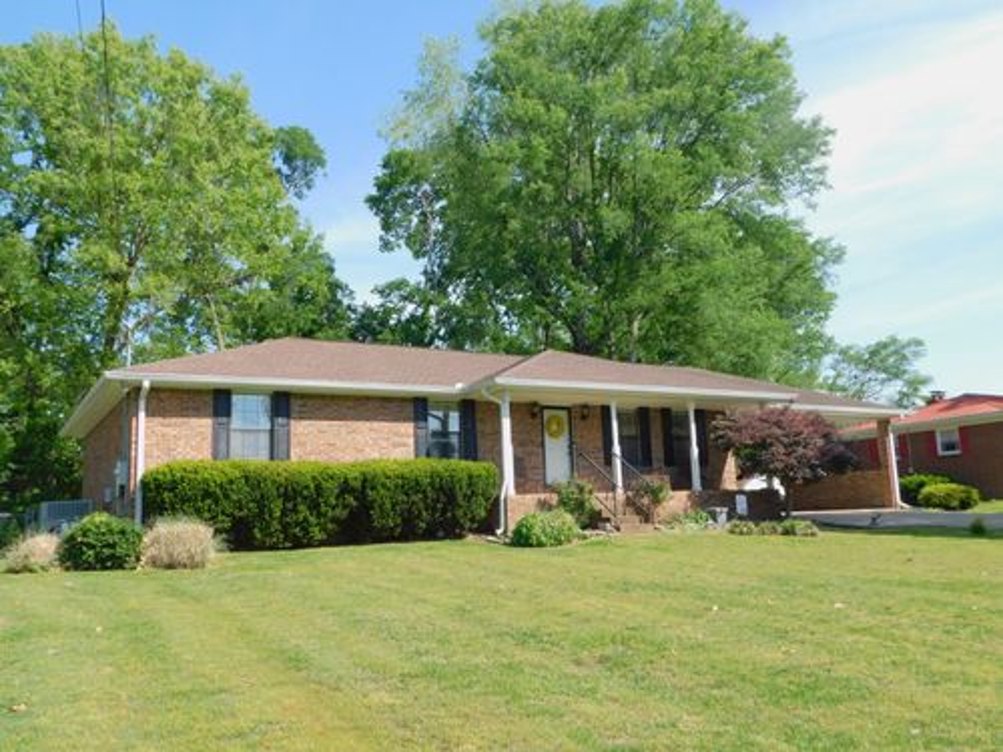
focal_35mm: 30
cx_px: 502
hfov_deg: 60.0
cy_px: 376
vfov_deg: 46.8
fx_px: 869
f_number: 3.2
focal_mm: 5.3
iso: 125
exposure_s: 1/640
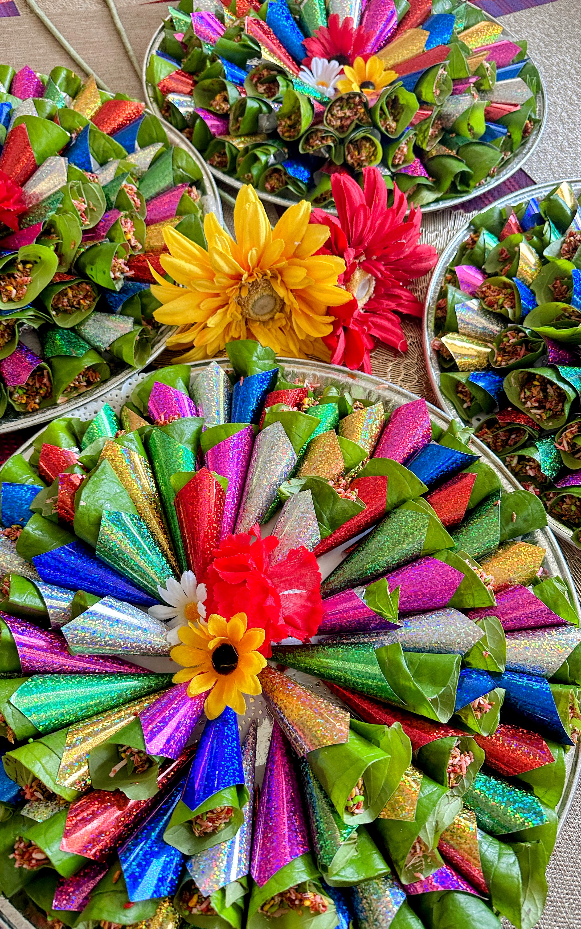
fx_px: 659
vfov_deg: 70.4
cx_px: 277
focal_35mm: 26
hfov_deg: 47.6
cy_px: 470
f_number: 1.78
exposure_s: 1/60
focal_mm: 6.86
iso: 250
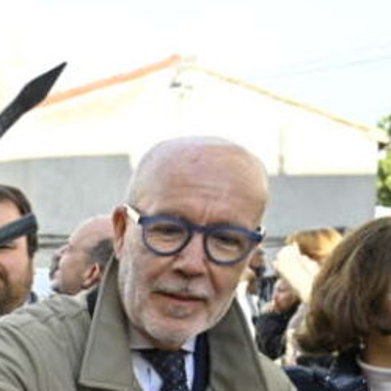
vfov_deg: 14.8
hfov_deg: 13.2
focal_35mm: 114
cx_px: -399
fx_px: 1454
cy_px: 471
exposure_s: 1/200
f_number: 5
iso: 200
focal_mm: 32.5
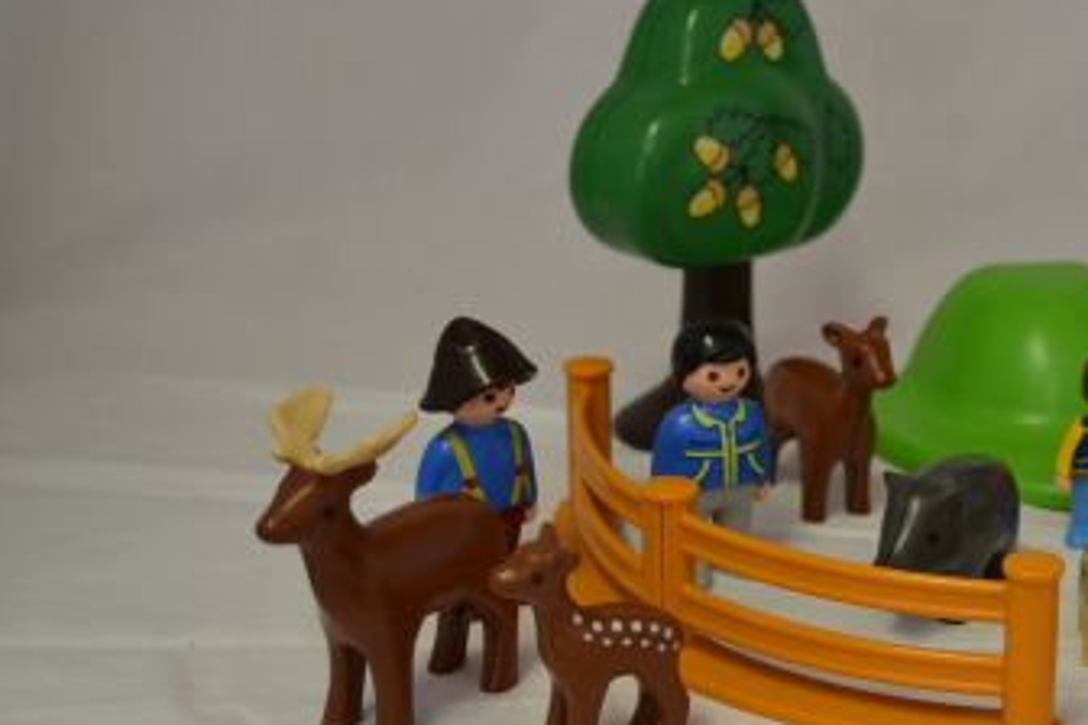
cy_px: 312
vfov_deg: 17.1
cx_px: 1023
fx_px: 2418
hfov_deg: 24.5
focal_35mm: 80
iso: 400
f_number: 4.5
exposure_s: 1/40
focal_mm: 28
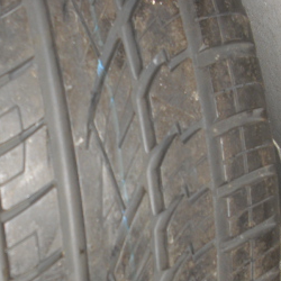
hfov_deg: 20.0
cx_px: 71
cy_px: 247
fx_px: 790
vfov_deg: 19.8
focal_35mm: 86
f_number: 2.8
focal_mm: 6.2
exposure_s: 1/60
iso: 100
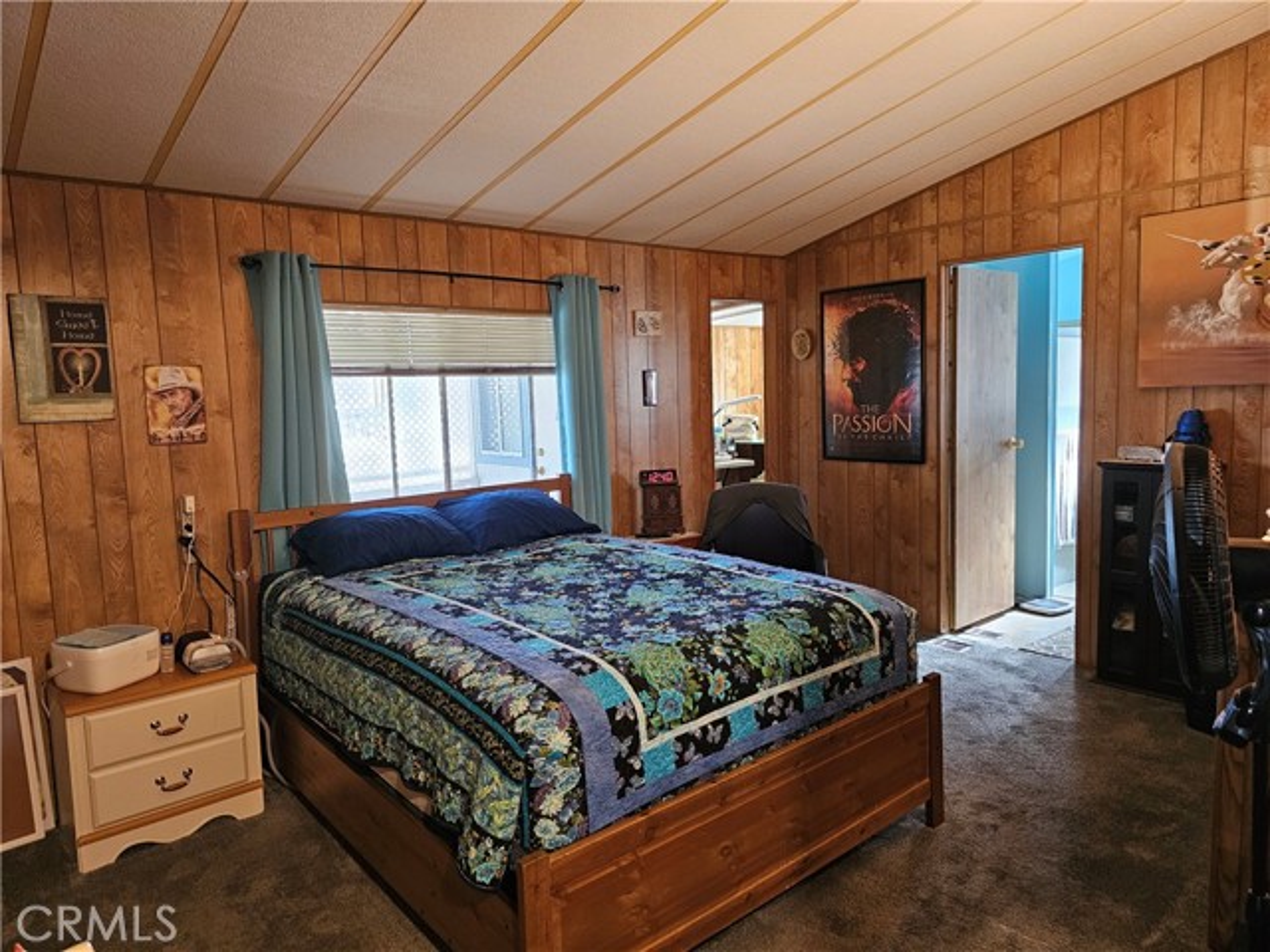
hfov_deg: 73.9
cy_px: 476
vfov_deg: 58.9
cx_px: 635
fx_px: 844
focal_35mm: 23
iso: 640
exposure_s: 1/60
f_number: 1.7
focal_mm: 6.3
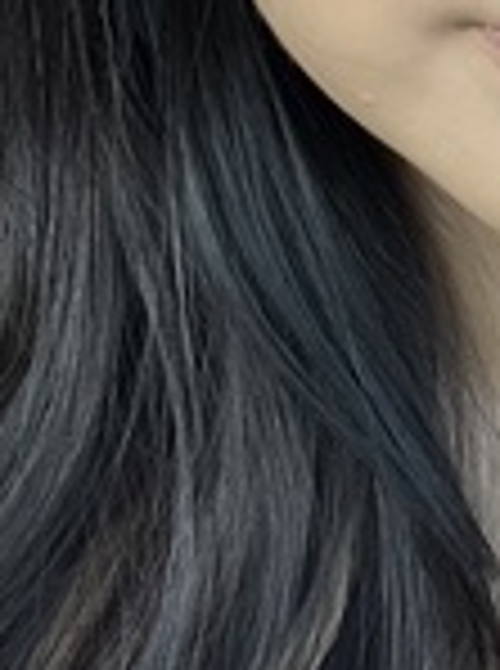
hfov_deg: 14.0
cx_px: 655
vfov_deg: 18.9
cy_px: -31
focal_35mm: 101
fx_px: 1954
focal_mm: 2.71
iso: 50
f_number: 2.2
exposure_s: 1/121
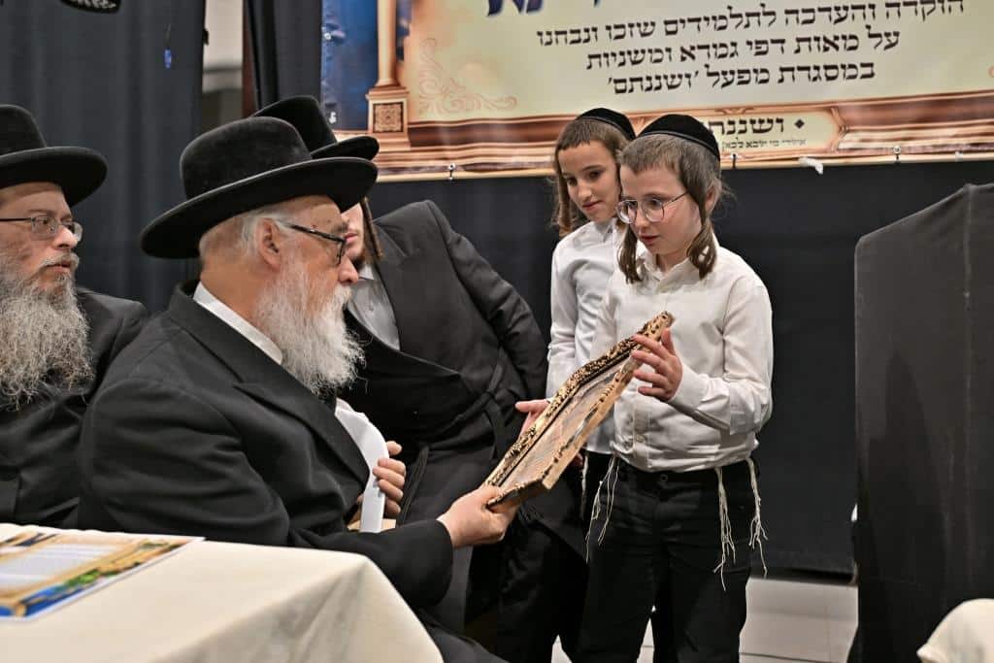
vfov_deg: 39.4
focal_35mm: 34
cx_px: 497
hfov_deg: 56.5
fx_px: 925
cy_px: 332
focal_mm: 33.5
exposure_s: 1/160
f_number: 4
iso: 640
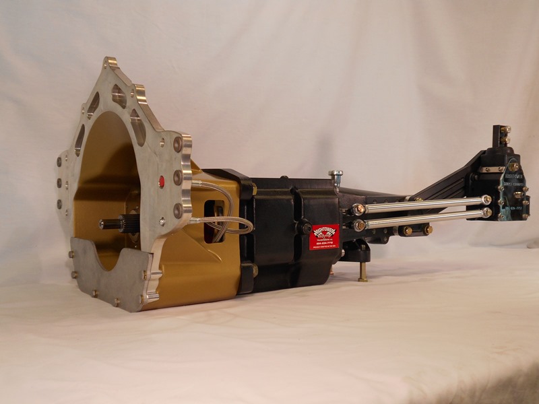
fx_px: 576
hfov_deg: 50.1
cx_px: 270
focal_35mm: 37
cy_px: 202
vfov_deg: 38.7
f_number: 3.9
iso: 140
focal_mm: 6.7
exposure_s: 1/30
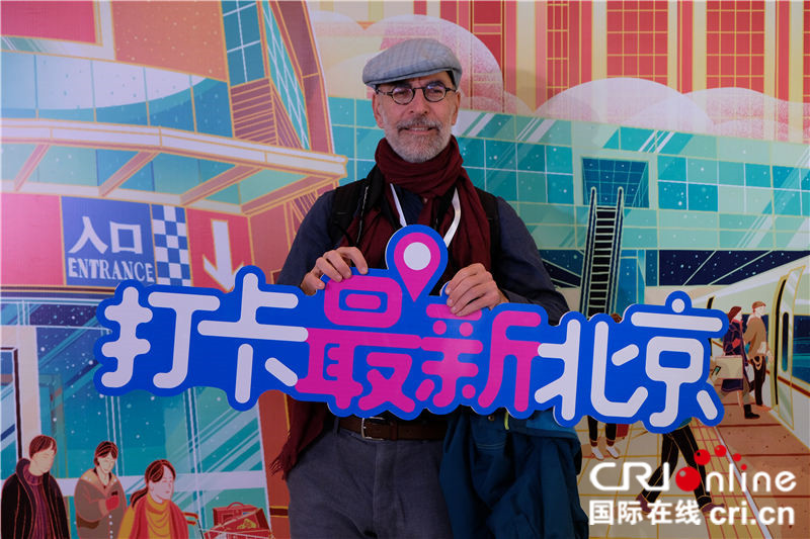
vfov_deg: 20.3
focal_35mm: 67
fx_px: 1507
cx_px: 405
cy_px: 270
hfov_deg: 30.1
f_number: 4
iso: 640
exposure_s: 1/125
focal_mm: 44.4
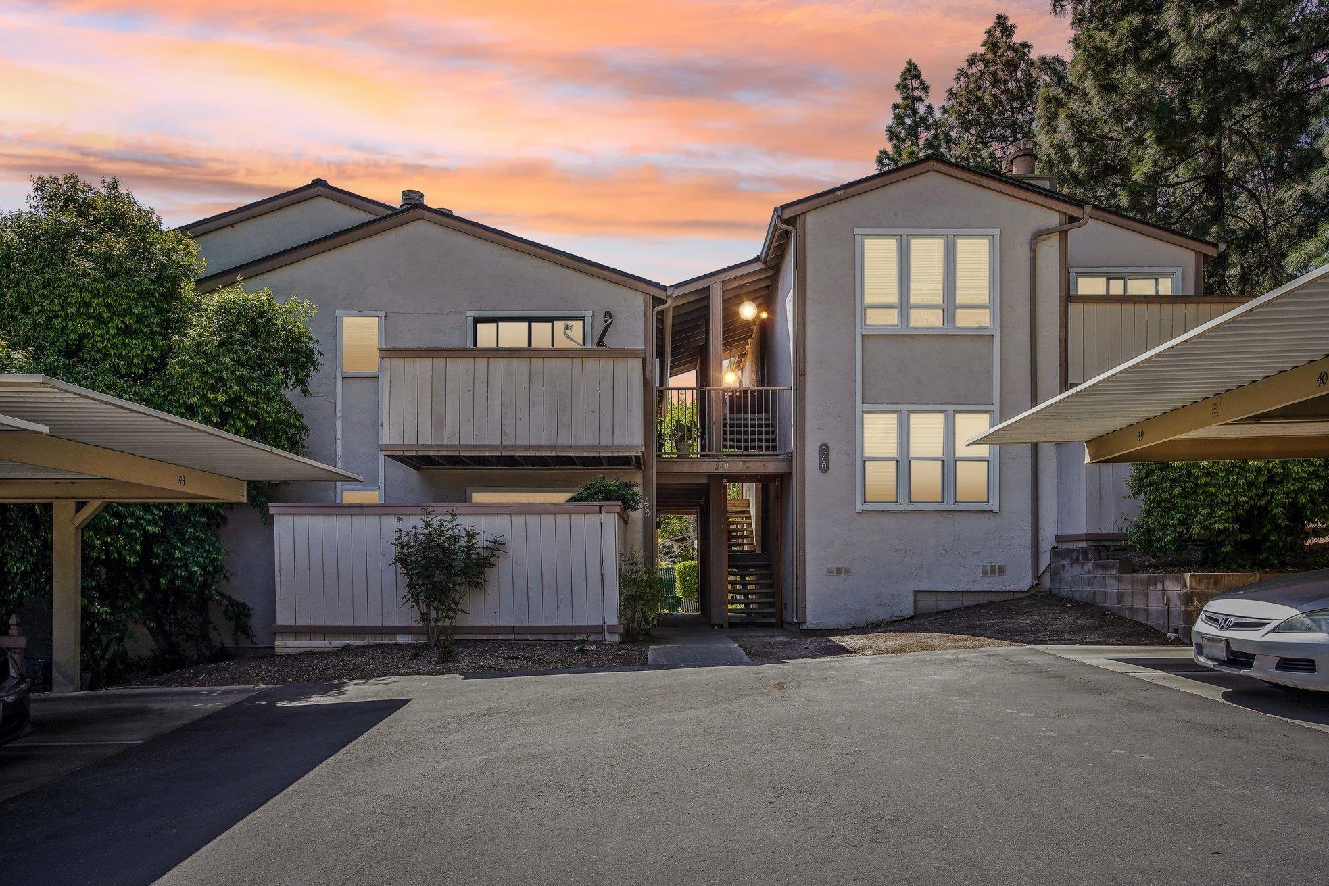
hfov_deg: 71.5
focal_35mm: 25
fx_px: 923
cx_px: 673
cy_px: 439
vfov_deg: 51.3
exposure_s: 1/400
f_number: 8
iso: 400
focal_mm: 24
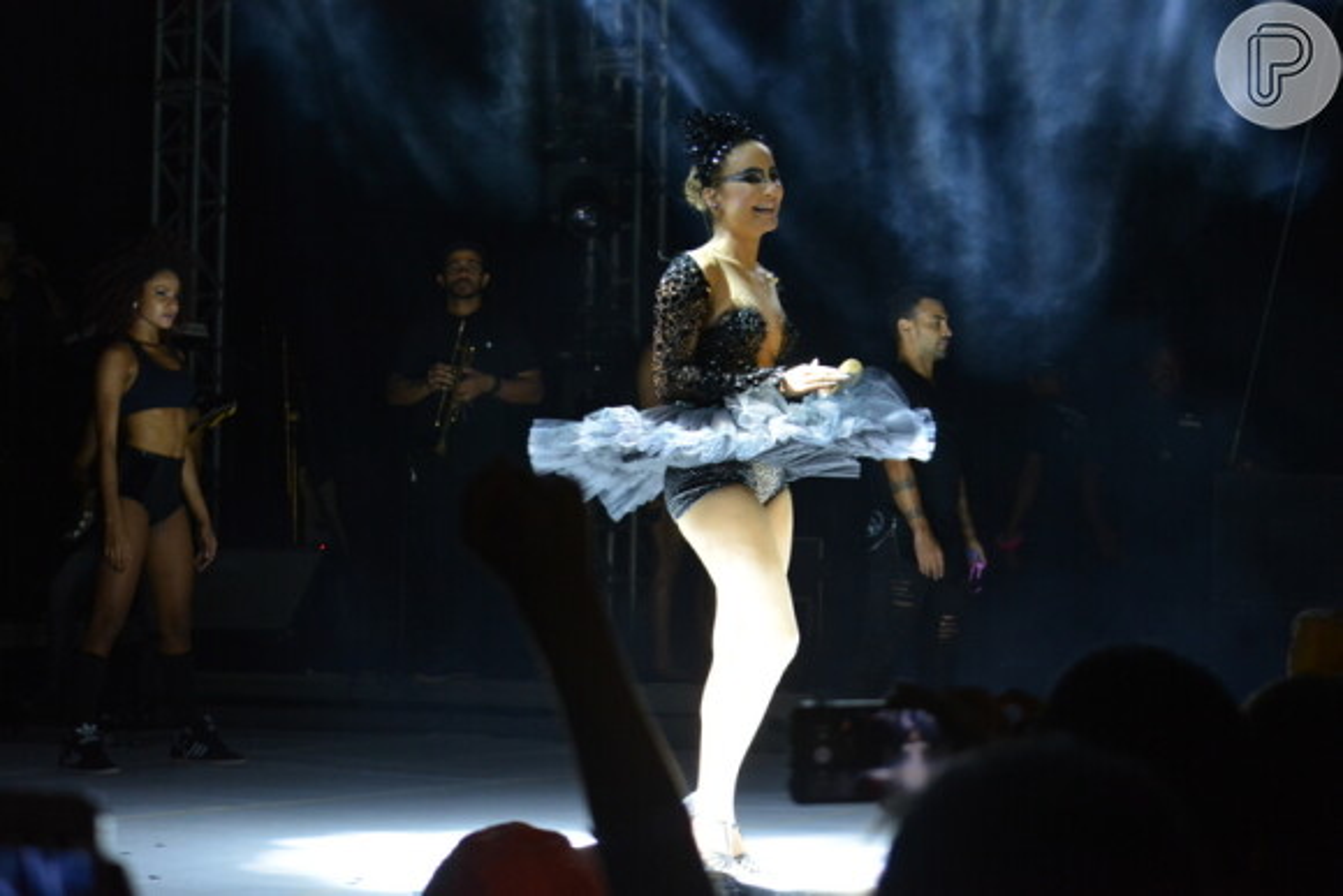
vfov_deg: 16.6
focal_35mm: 82
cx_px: 672
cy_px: 448
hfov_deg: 24.6
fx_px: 3078
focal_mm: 55
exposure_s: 1/160
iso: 1600
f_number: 4.5
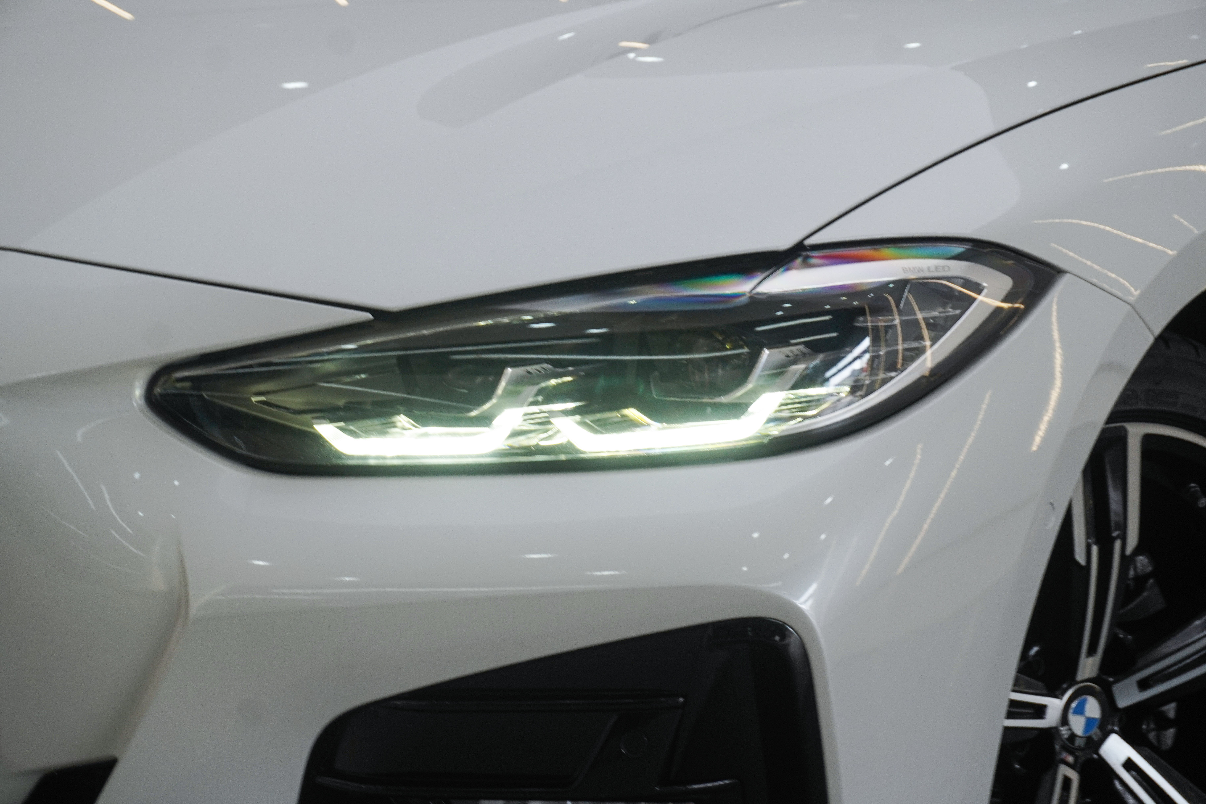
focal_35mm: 74
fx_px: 2462
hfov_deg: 27.5
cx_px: 603
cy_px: 402
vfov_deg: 18.5
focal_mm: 49
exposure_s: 1/80
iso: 400
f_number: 7.1
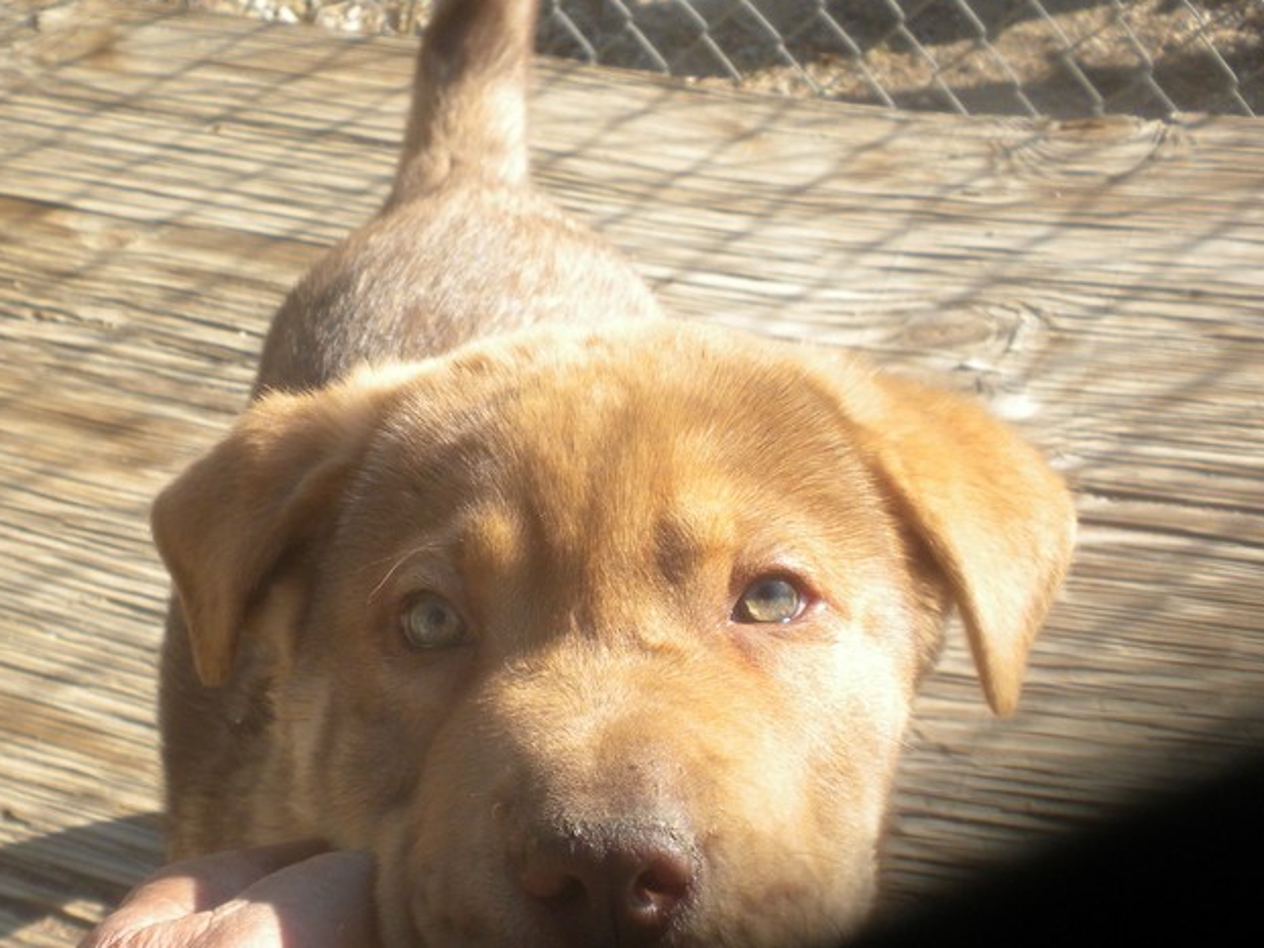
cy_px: 623
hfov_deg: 31.4
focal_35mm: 61
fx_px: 2228
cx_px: 415
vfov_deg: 23.9
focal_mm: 6.6
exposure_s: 1/498
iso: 113
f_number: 3.5
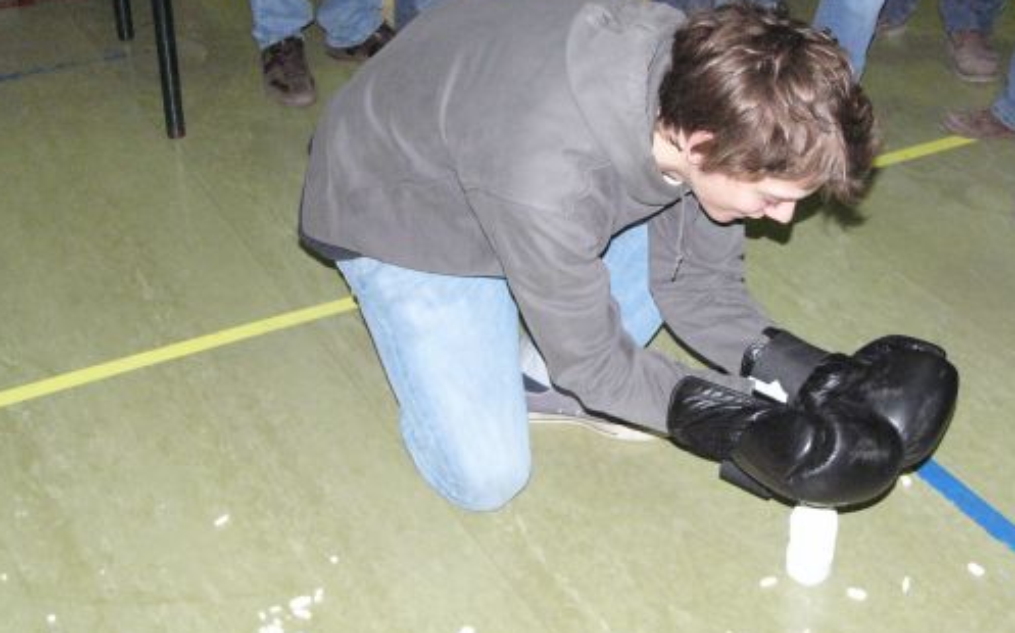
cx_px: 611
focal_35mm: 56
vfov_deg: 23.1
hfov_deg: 36.2
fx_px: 1548
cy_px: 237
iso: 400
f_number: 2.8
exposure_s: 1/60
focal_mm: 6.8
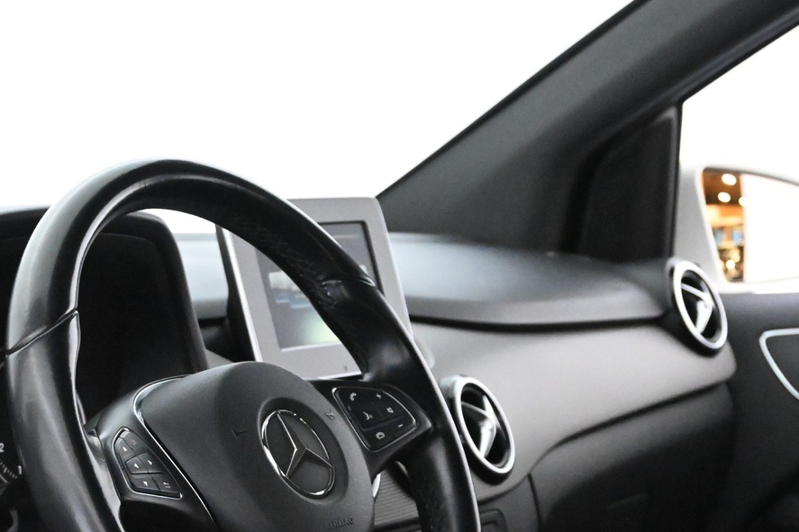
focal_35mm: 96
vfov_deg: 14.2
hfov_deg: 21.3
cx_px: 366
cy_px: 438
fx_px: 2128
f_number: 5.3
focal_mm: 35
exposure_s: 1/60
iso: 11400
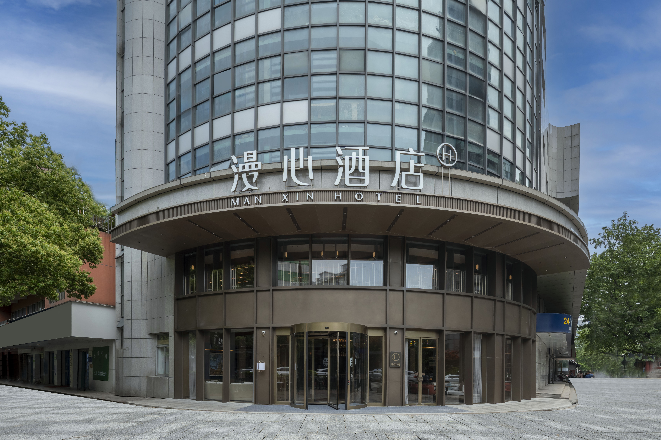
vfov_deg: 70.4
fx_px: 312
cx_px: 330
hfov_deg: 93.3
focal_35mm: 17
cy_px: 220
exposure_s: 1/640
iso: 320
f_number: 14
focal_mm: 17
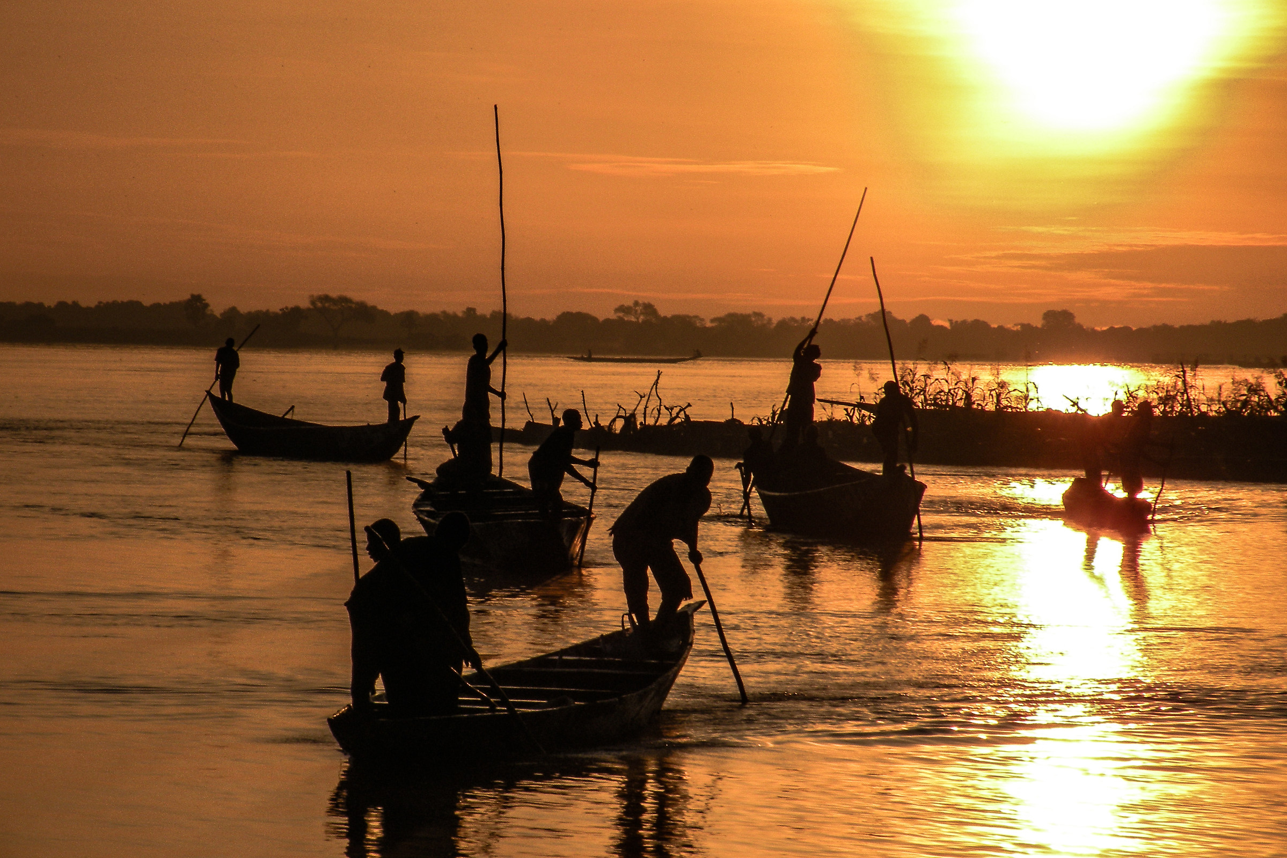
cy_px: 441
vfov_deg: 5.4
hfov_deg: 8.1
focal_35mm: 254
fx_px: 9080
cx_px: 644
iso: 64
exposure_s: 1/680
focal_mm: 43.1
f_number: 8
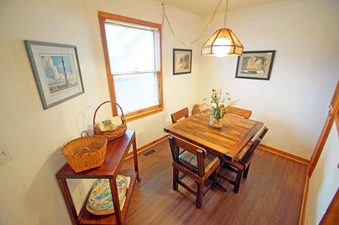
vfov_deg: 77.2
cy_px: 112
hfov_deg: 100.5
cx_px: 170
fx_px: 141
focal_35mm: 15
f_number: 3.5
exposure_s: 1/13
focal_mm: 10
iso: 400
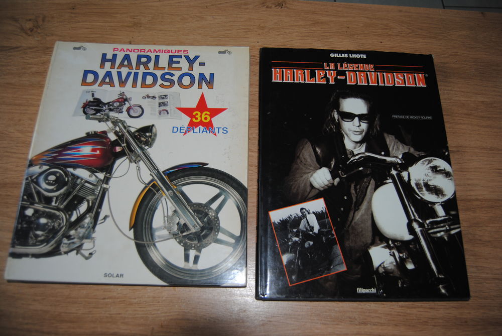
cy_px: 168
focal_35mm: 27
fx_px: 377
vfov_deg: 48.0
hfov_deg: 67.3
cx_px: 251
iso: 200
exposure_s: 1/60
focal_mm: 18
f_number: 3.5
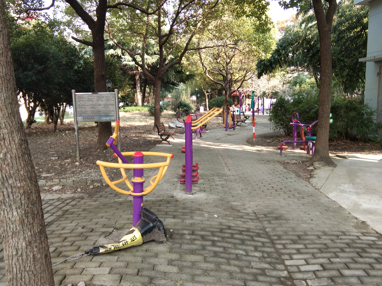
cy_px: 142
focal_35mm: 32
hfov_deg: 56.8
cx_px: 194
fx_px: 353
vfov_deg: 44.2
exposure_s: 1/100
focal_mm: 3.69
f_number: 2.2
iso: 80
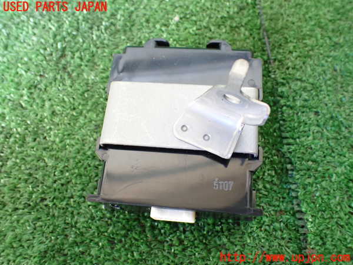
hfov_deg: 60.0
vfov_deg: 46.8
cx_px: 176
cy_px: 132
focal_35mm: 30
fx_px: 306
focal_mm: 5.4
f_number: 2.3
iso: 800
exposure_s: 1/50
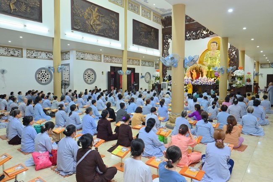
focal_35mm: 24
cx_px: 136
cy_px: 91
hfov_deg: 73.8
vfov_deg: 53.1
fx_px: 182
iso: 2500
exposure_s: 1/60
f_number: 5.6
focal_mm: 24
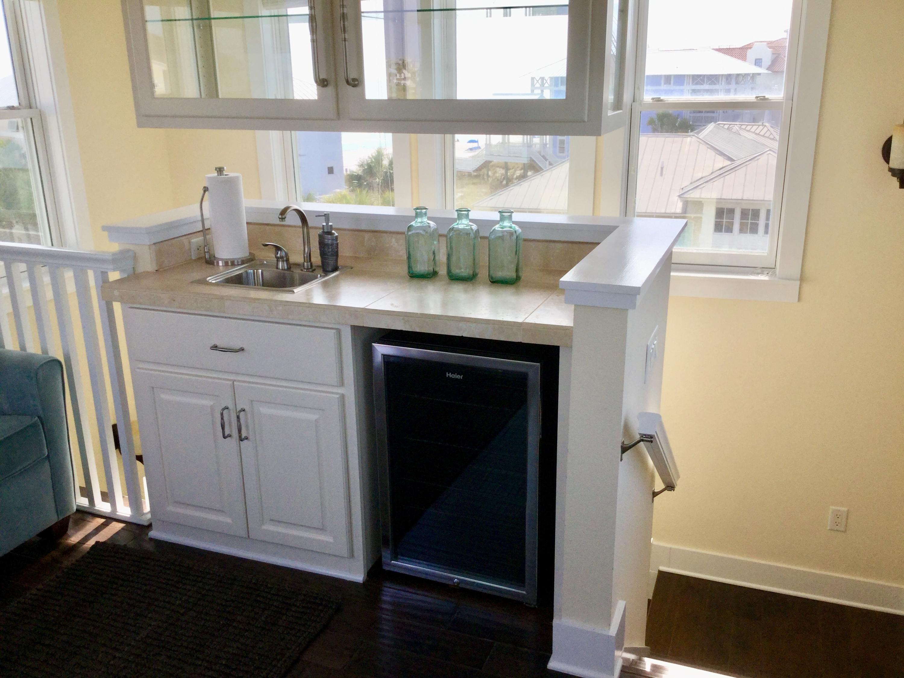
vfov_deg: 45.4
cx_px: 452
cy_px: 339
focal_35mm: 31
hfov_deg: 58.4
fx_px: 810
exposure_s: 1/433
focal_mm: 3.3
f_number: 2.4
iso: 25
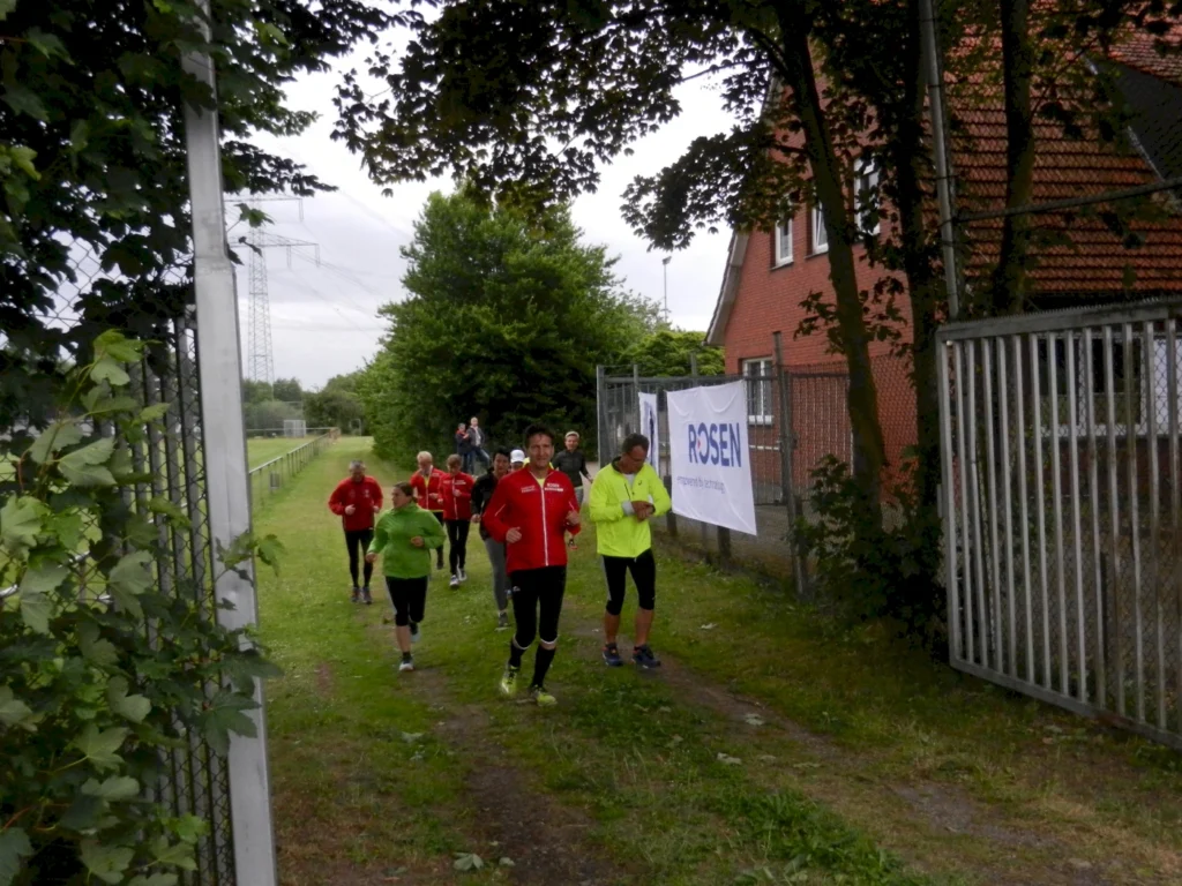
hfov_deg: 55.4
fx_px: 1127
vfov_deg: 42.9
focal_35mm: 33
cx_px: 591
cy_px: 443
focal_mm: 5.9
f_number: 3.8
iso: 800
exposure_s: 1/640
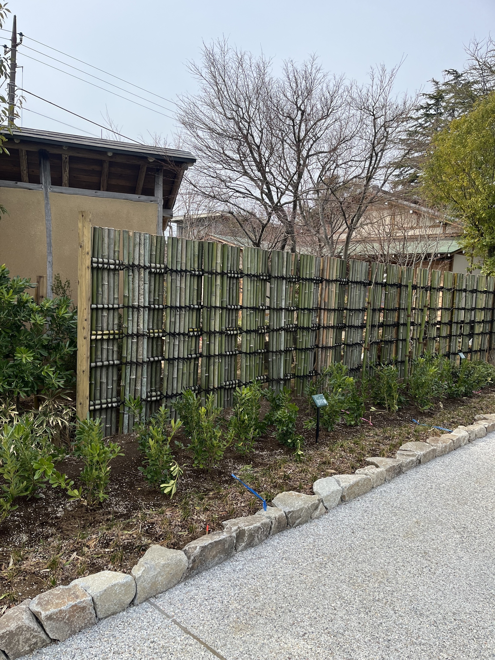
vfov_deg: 67.3
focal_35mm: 26
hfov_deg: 53.1
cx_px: 248
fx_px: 496
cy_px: 330
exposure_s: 1/2024
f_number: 1.6
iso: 50
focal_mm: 5.1
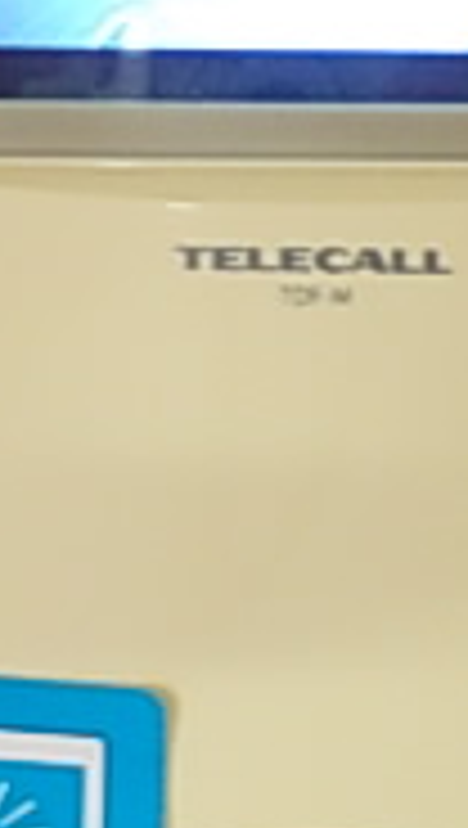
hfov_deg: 11.5
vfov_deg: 20.1
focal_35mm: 106
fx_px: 2330
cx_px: 238
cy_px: 310
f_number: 2.7
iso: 200
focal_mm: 4
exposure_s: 1/8
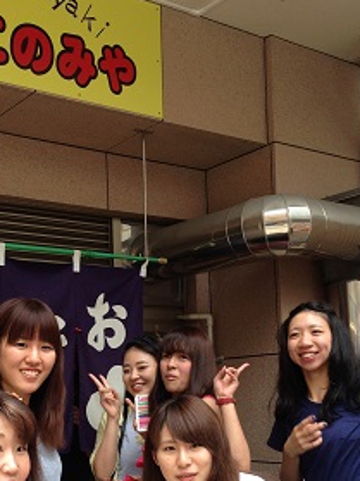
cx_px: 105
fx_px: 805
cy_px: 338
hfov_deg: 25.0
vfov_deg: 32.8
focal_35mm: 58
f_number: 2.4
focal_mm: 4.12
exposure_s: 1/200
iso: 50
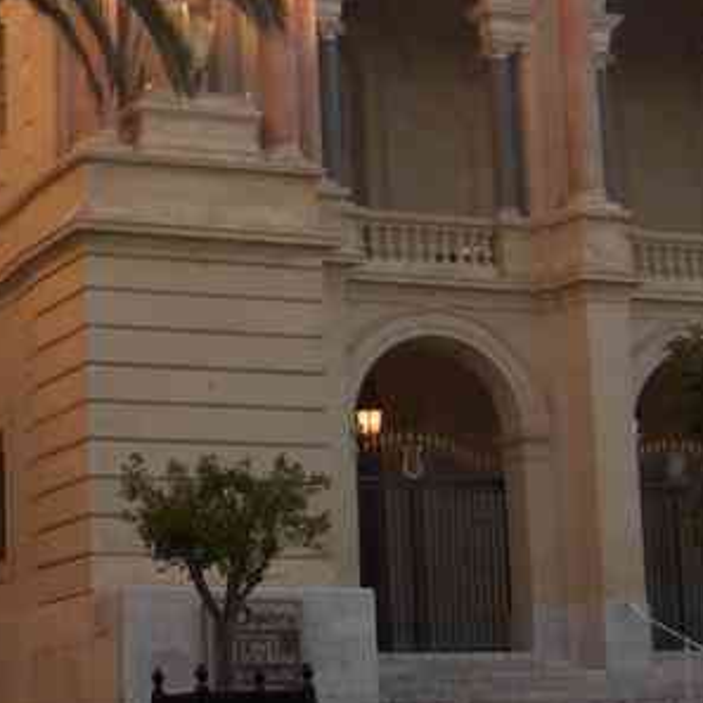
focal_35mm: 103
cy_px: 199
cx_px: 142
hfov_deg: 16.8
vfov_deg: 16.8
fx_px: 2367
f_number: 2.8
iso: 100
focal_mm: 8
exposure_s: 1/223
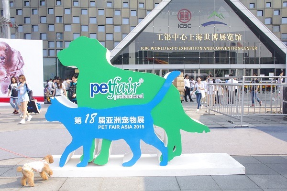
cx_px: 144
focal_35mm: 34
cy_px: 96
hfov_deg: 55.8
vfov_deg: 38.9
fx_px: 271
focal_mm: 23.13
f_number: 11
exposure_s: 1/100
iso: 400
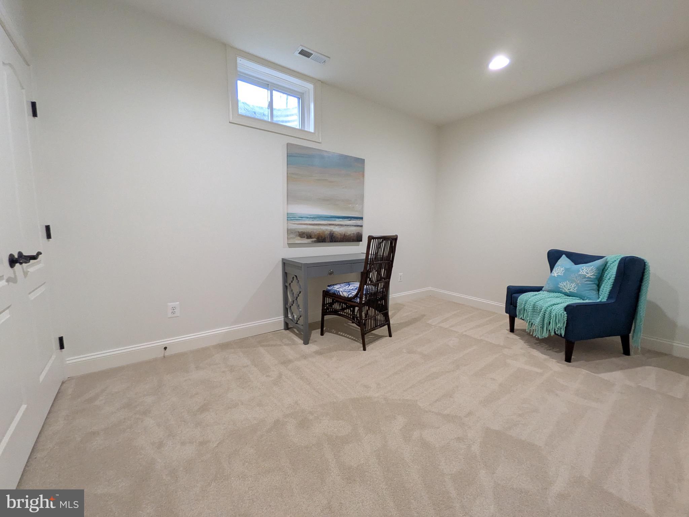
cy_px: 258
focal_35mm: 14
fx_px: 279
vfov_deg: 85.7
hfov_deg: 102.1
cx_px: 344
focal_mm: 1.85
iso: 213
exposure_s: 1/60
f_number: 2.2
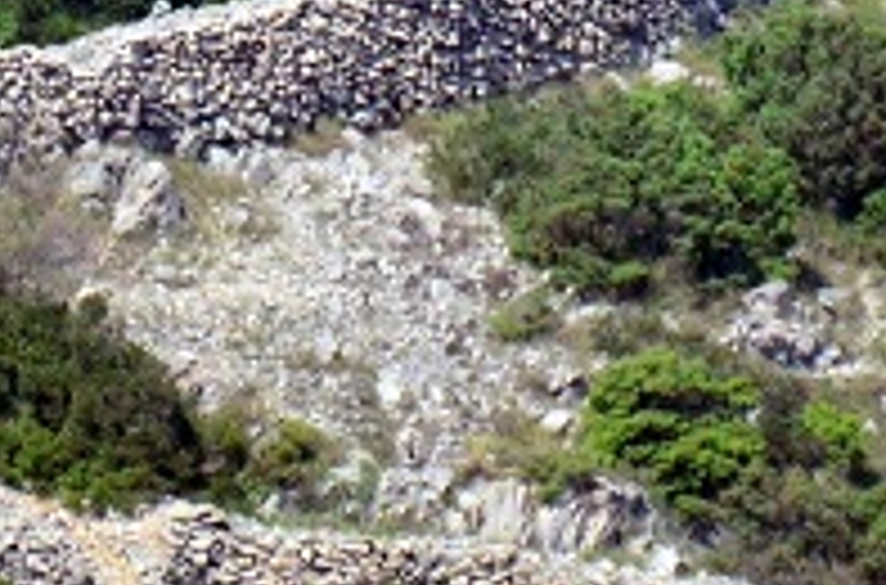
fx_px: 56081
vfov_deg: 0.6
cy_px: -412
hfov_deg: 0.9
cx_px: 645
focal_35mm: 2286
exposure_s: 1/8000
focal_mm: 300
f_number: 5.6
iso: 2200
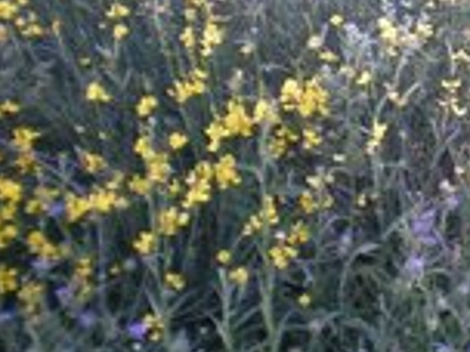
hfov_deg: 18.8
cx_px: 535
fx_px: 1358
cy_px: -34
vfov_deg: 14.5
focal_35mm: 100
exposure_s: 1/54
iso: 69
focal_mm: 6.3
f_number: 3.1
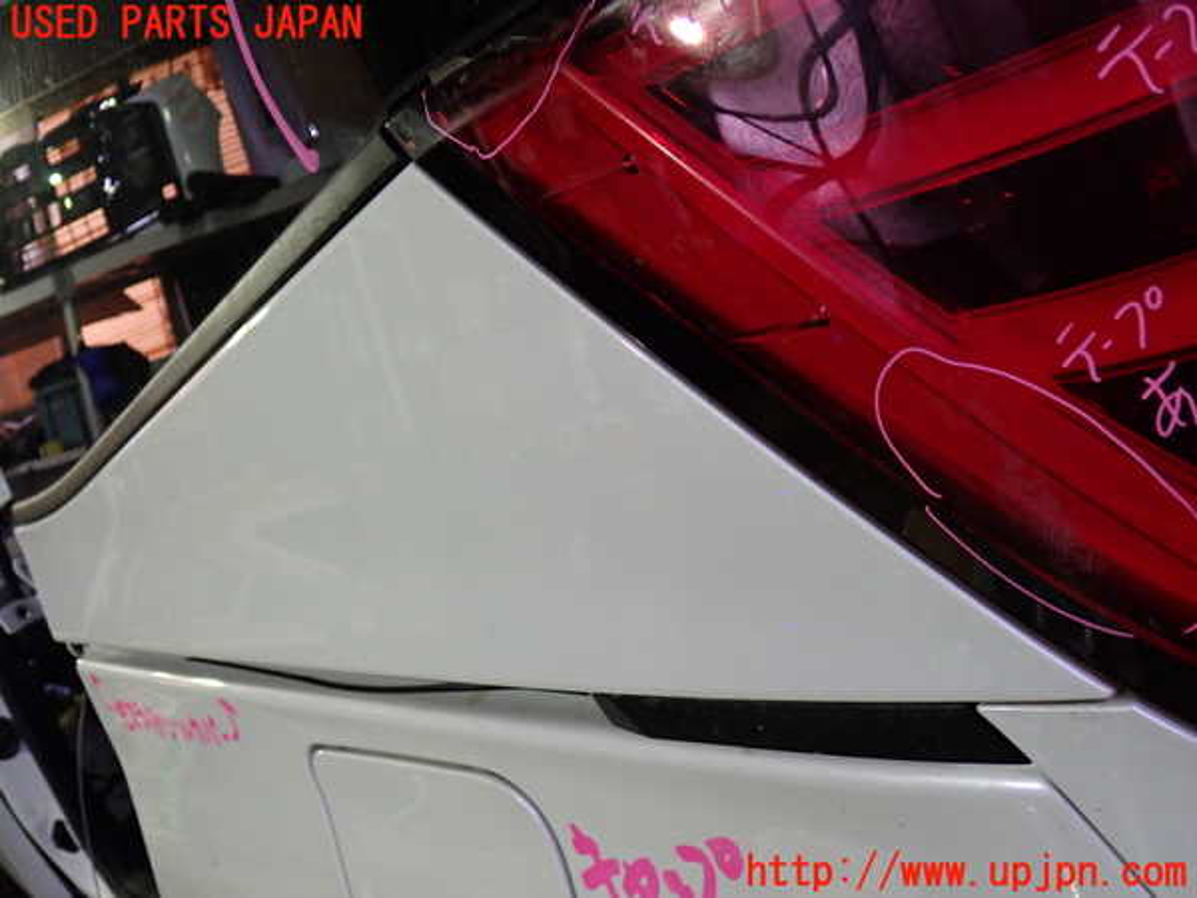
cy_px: 449
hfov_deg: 60.0
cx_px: 598
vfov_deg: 46.8
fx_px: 1037
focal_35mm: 30
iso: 320
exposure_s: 1/30
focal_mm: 5.4
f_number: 2.3
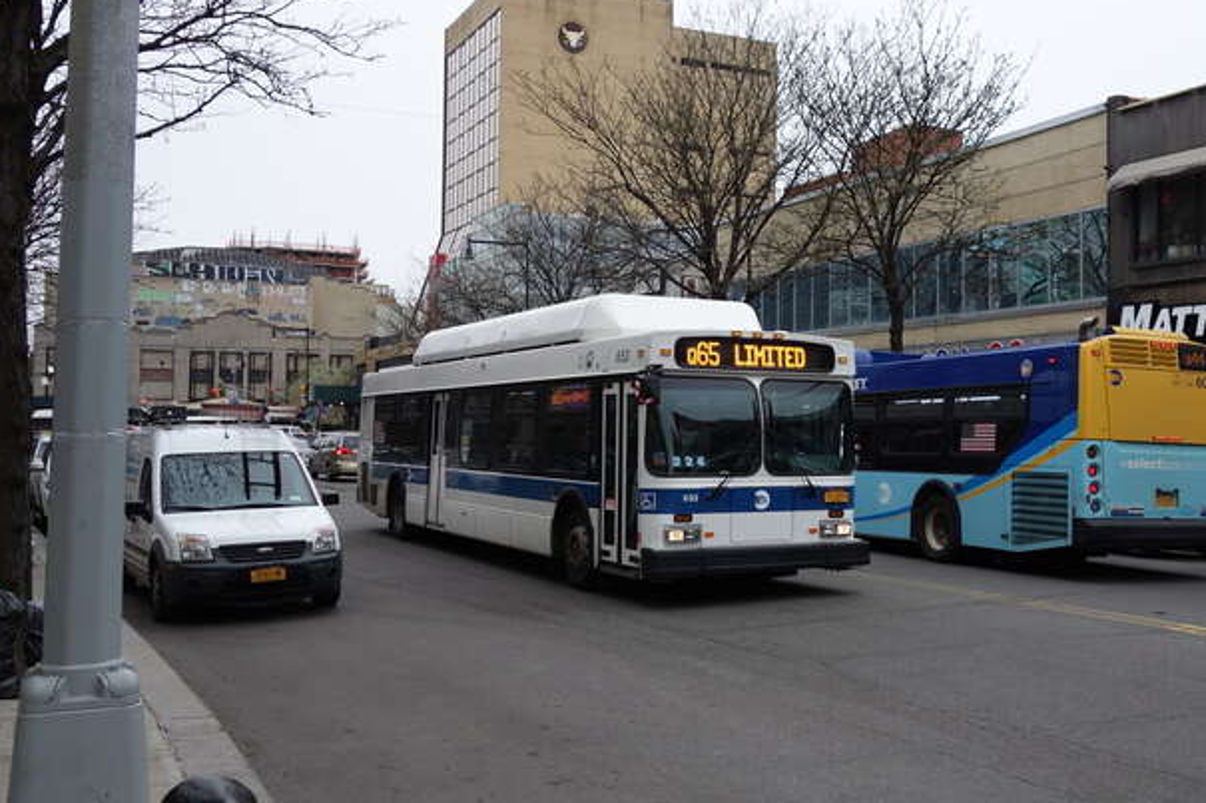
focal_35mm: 37
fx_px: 1239
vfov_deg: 35.9
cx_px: 777
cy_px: 378
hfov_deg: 51.2
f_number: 3.2
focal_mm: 10.4
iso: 125
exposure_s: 1/250
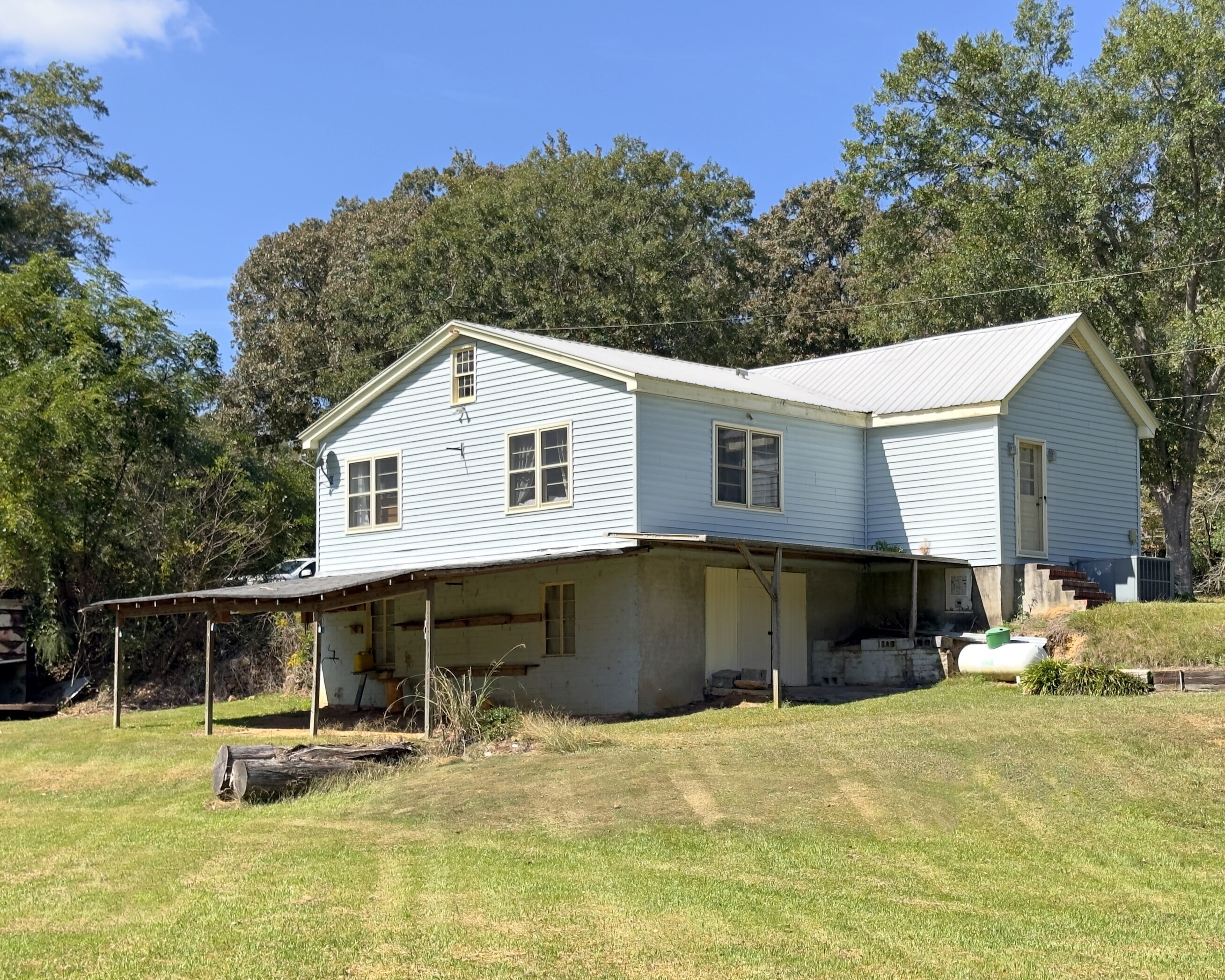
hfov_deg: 34.1
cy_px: 536
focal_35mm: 55
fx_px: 1994
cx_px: 704
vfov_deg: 27.6
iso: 64
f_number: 1.78
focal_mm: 6.86
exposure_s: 1/2070
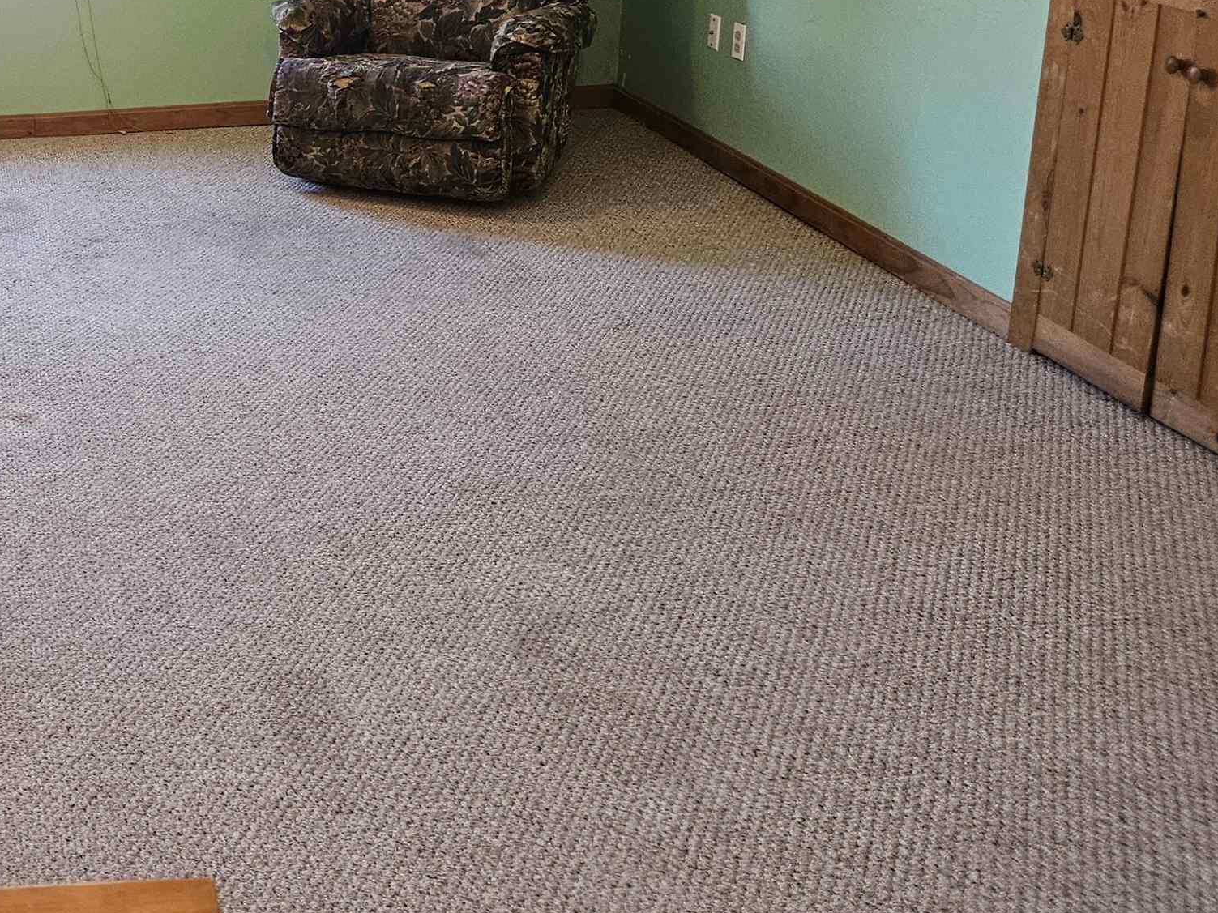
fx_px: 1654
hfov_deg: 36.6
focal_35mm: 47
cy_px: 92
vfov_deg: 29.6
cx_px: 17
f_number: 1.8
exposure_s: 1/120
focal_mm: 5.4
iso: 320
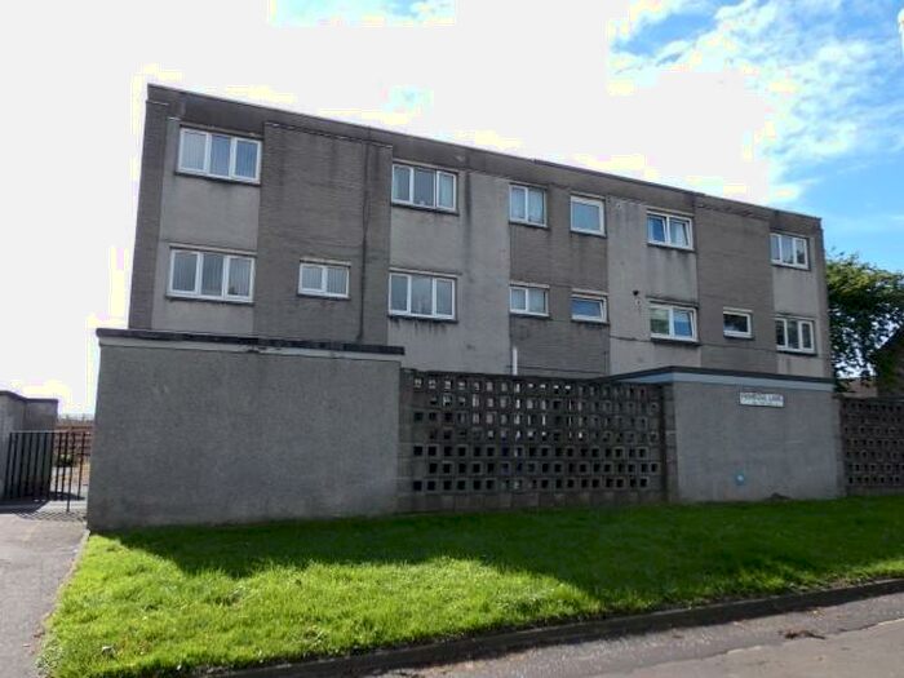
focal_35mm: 26
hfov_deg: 67.3
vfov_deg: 53.1
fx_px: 679
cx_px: 452
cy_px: 339
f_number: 3.1
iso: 80
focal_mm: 4.6
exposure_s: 1/640
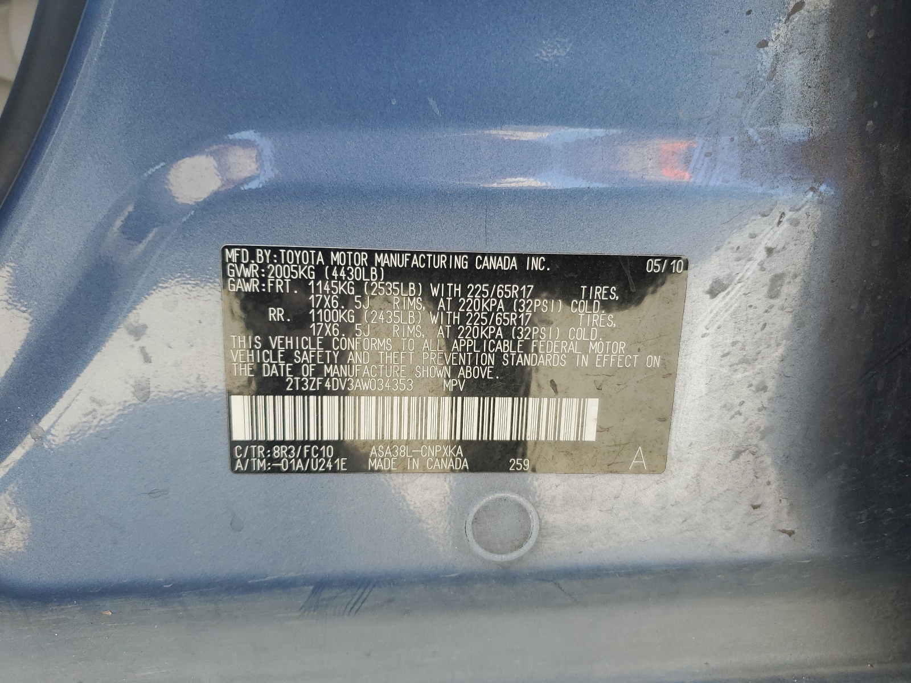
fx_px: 684
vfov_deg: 53.1
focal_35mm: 26
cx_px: 456
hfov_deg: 67.3
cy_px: 342
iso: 50
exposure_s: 1/208
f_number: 1.5
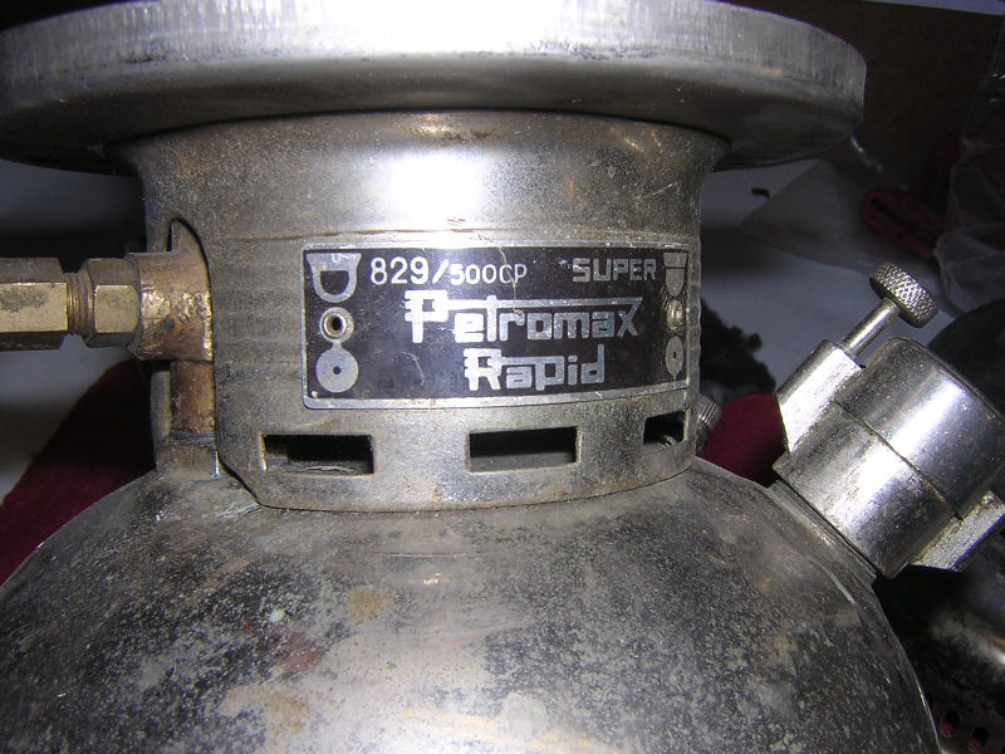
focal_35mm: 36
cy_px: 377
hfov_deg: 51.4
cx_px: 502
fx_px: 1045
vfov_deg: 39.7
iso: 100
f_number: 5.2
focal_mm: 4.7
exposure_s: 1/60.1
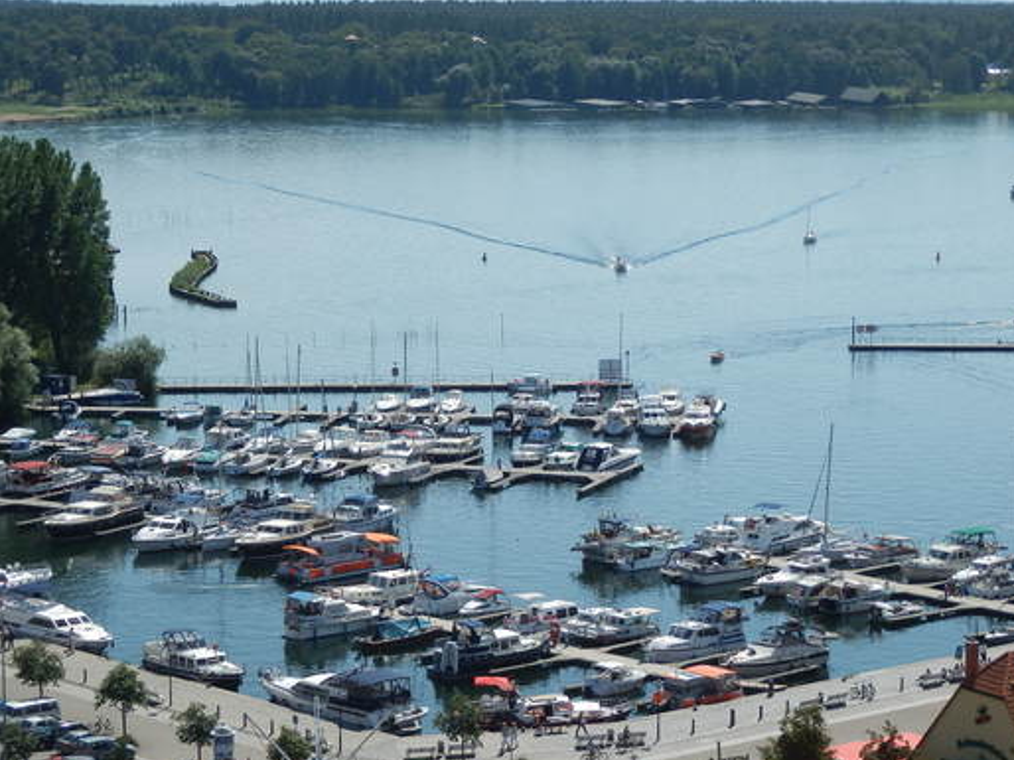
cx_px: 531
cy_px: 368
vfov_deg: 14.5
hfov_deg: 19.3
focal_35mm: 102
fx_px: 2986
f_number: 4.9
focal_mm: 17.3
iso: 80
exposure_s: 1/640
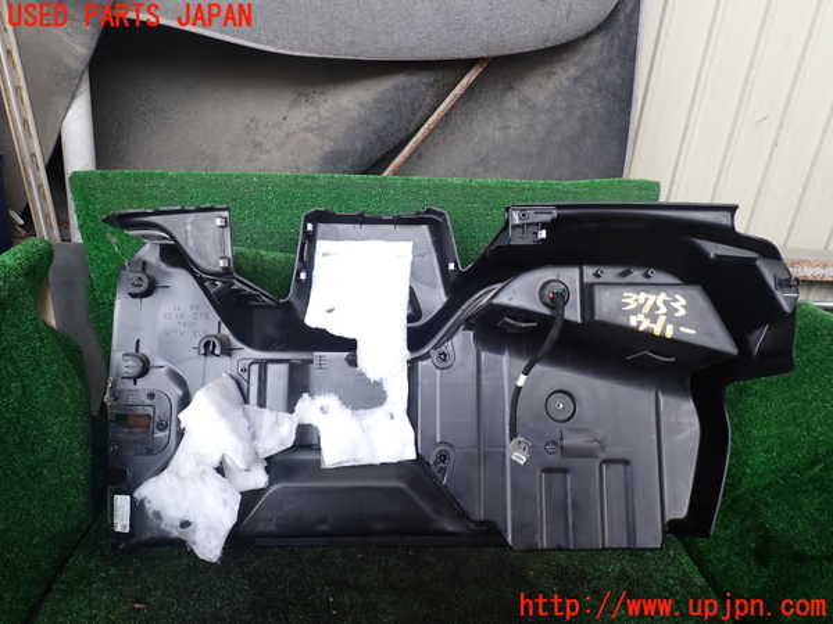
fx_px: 602
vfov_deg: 54.9
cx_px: 416
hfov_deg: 69.4
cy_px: 312
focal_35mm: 25
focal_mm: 4.5
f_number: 2.8
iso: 100
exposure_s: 1/60
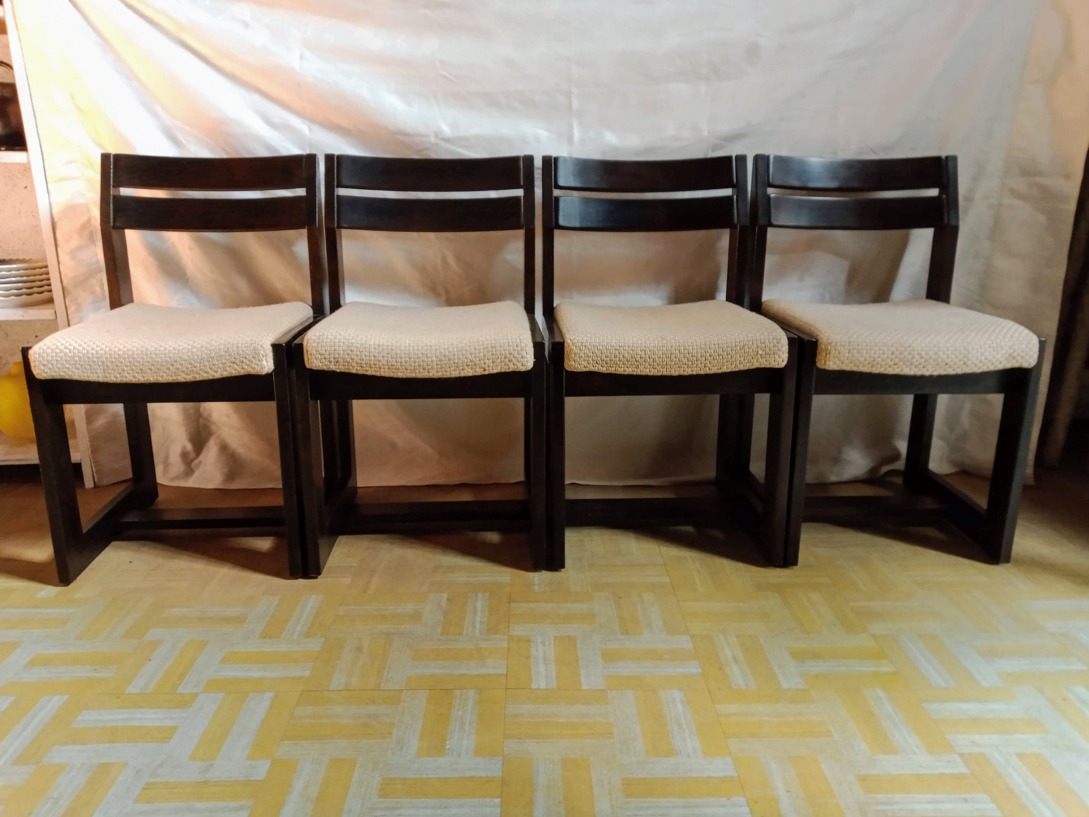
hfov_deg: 65.3
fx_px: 849
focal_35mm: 27
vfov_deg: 51.4
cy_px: 408
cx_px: 544
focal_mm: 3.54
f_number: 2
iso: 356
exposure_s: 1/33.3
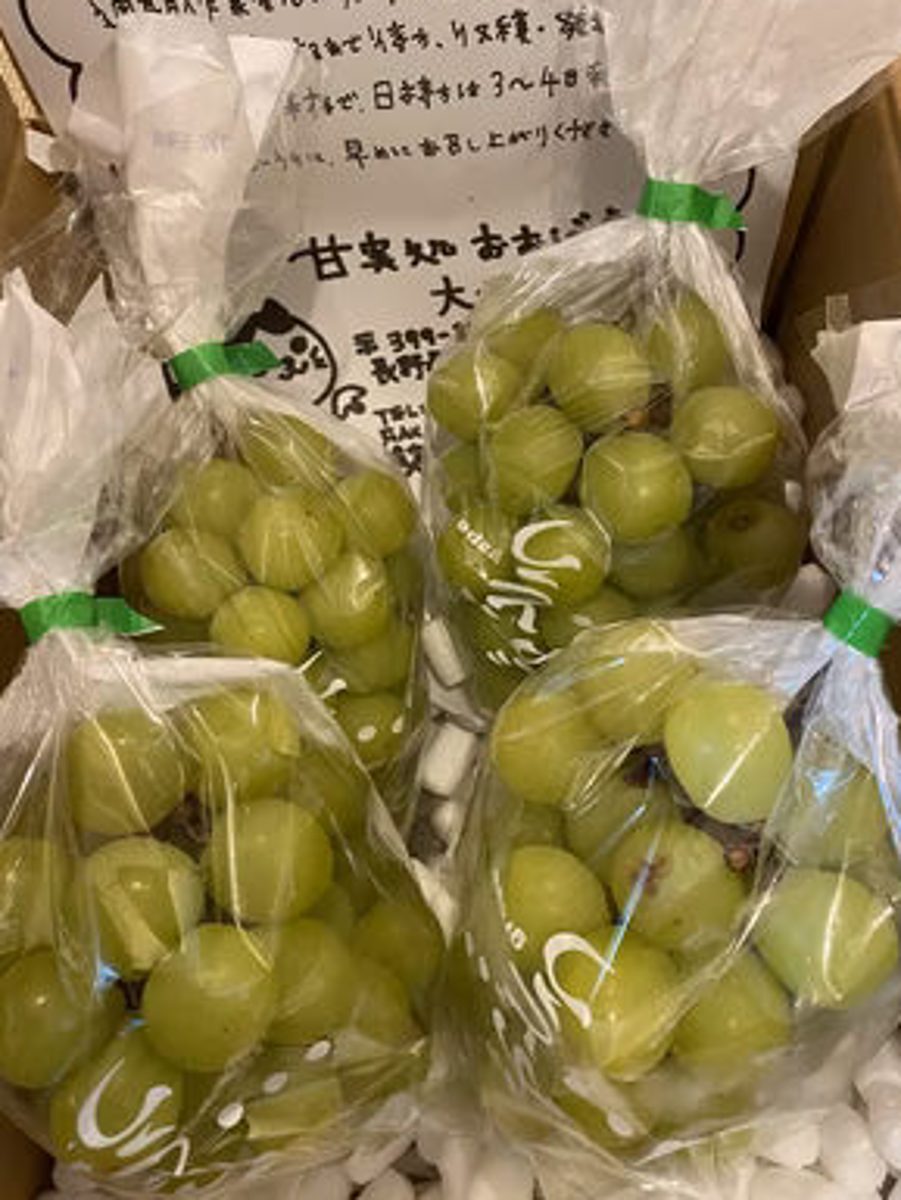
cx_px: 443
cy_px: 583
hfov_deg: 51.4
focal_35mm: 27
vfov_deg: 65.3
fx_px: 937
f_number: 1.8
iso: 400
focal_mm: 4.25
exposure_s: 1/50
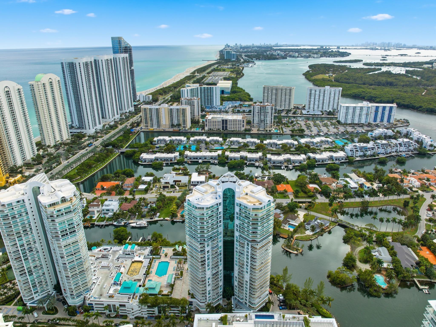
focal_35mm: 24
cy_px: 164
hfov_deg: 71.6
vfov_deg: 56.8
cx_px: 218
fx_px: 302
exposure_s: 1/240
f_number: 4
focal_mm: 12.3
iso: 100
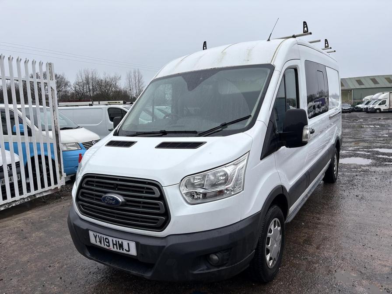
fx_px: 294
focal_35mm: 26
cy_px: 147
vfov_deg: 53.1
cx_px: 196
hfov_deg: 67.3
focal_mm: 5.96
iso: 50
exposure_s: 1/581
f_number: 1.6
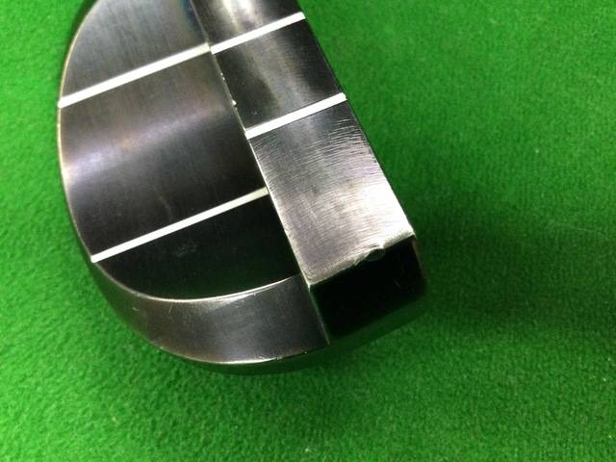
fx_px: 552
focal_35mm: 31
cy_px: 231
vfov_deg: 45.4
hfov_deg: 58.4
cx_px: 308
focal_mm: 3.3
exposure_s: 1/30
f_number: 2.4
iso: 200
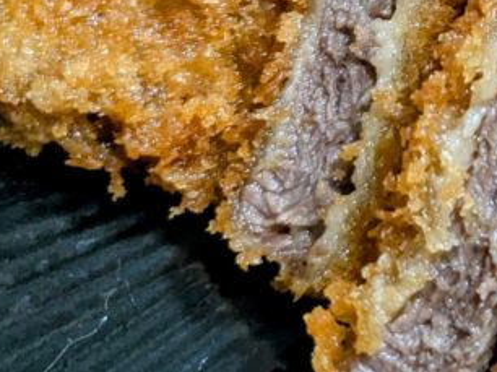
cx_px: 884
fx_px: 1621
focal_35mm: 113
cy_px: -107
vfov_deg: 12.7
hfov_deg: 15.2
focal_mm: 4.38
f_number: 1.73
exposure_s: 1/24
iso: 233
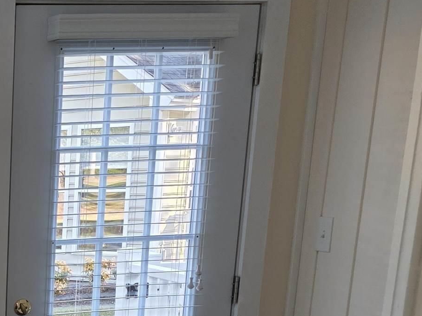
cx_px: -150
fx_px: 951
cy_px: 464
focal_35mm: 78
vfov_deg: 17.2
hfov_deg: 22.1
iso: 64
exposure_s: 1/120
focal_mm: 6.3
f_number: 1.7
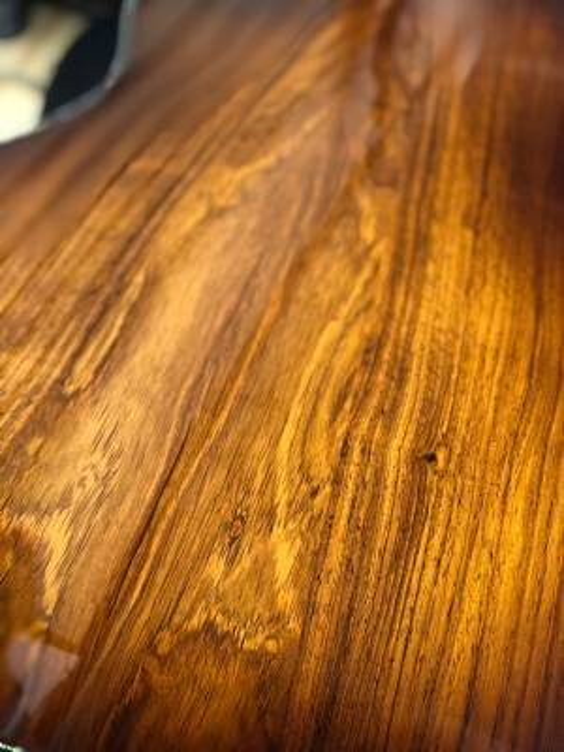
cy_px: 376
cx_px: 282
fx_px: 1130
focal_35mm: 52
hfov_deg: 28.0
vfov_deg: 36.8
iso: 160
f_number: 2.4
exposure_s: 1/20
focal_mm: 6
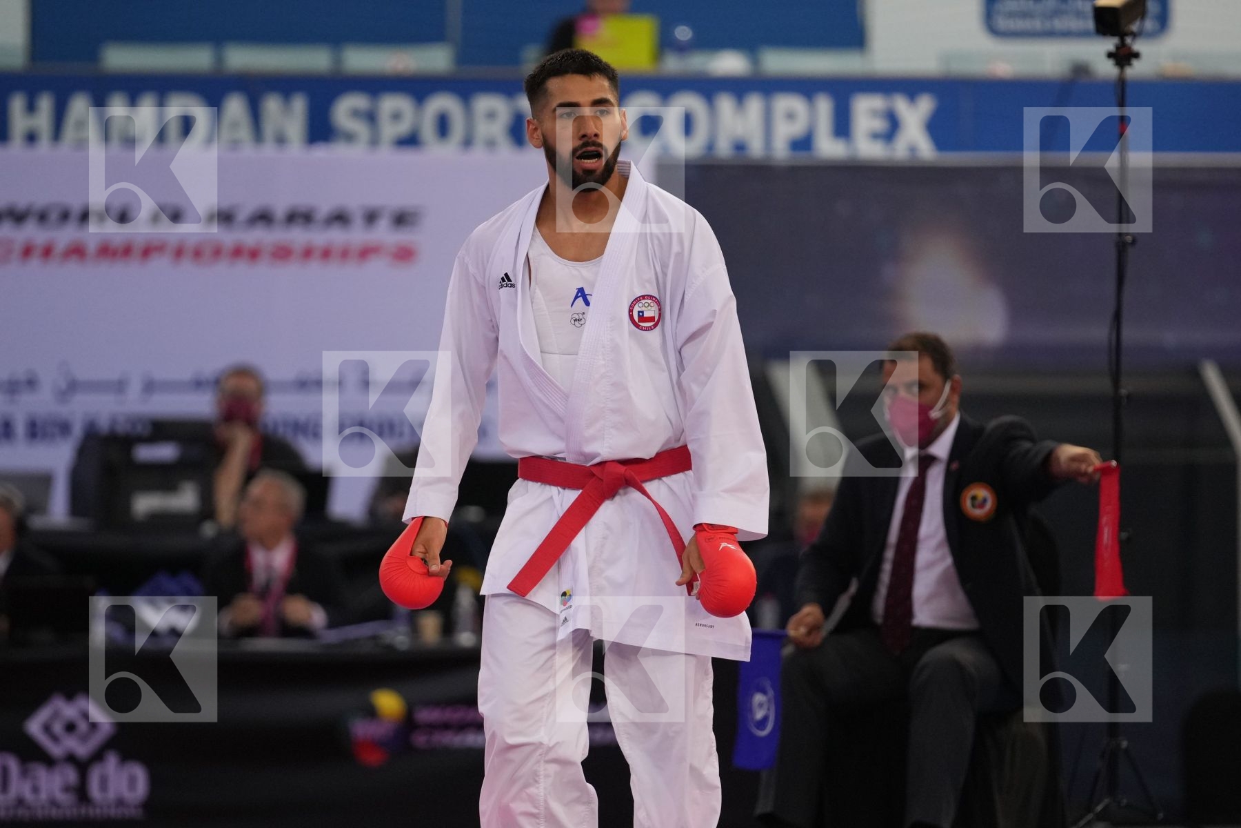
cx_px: 620
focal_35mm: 300
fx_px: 10341
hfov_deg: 6.9
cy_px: 414
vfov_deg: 4.6
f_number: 2.8
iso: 2000
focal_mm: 200
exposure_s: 1/1000
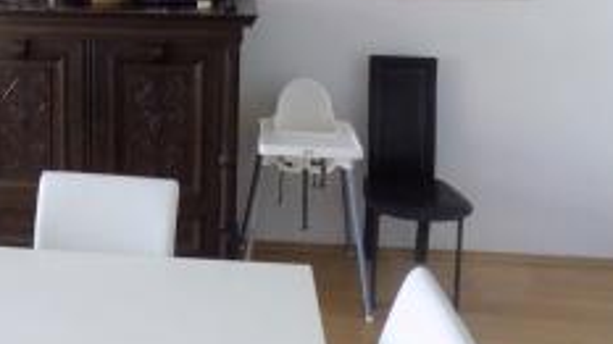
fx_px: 699
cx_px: 166
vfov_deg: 25.8
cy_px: -29
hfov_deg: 46.0
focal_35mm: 43
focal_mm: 4
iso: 400
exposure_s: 1/20
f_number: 3.1
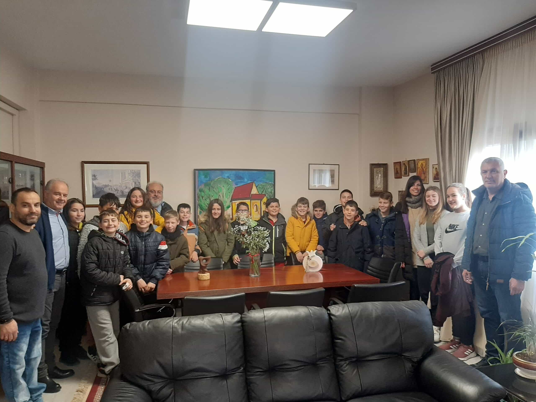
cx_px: 268
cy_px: 201
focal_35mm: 27
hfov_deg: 65.3
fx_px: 418
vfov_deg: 51.4
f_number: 1.7
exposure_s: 1/50
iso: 250
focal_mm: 3.93
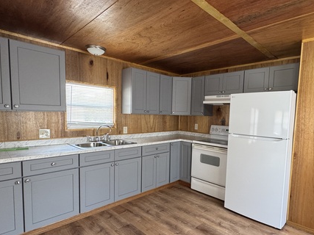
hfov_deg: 78.6
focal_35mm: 21
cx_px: 179
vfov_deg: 63.3
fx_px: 190
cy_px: 129
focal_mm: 2.22
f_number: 2.2
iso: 160
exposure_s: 1/60
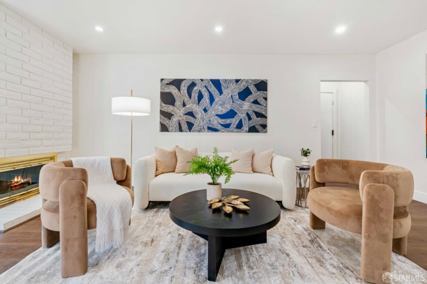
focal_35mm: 16
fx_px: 190
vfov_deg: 73.7
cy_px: 142
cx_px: 214
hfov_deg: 96.7
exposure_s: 1/1.25
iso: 250
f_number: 14
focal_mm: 16
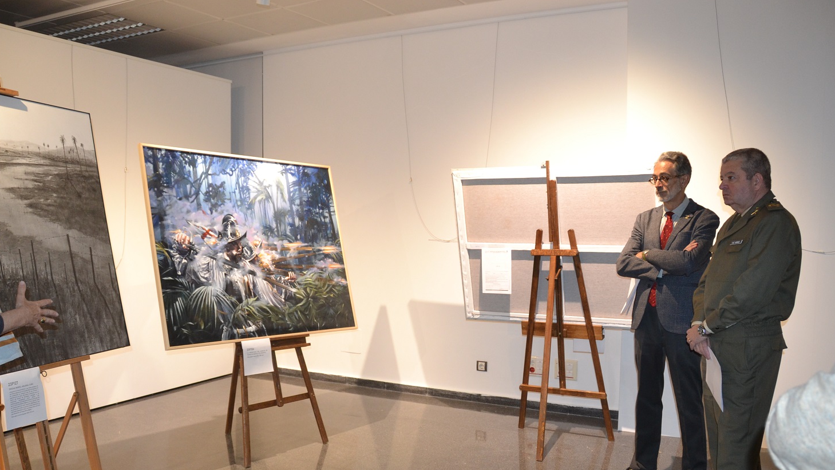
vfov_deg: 37.6
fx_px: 686
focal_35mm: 31
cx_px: 422
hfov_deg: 62.6
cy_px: 282
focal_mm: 18
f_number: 3.5
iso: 900
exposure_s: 1/60
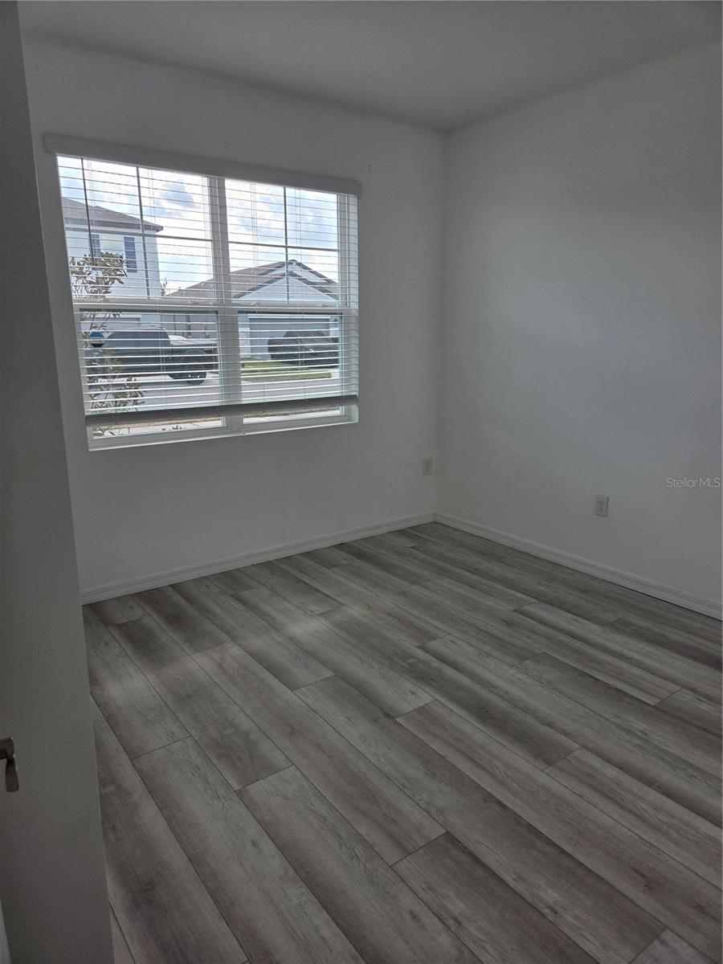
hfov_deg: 58.9
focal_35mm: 23
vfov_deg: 73.9
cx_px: 362
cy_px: 482
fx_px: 641
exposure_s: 1/703
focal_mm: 5.4
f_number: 1.8
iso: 80
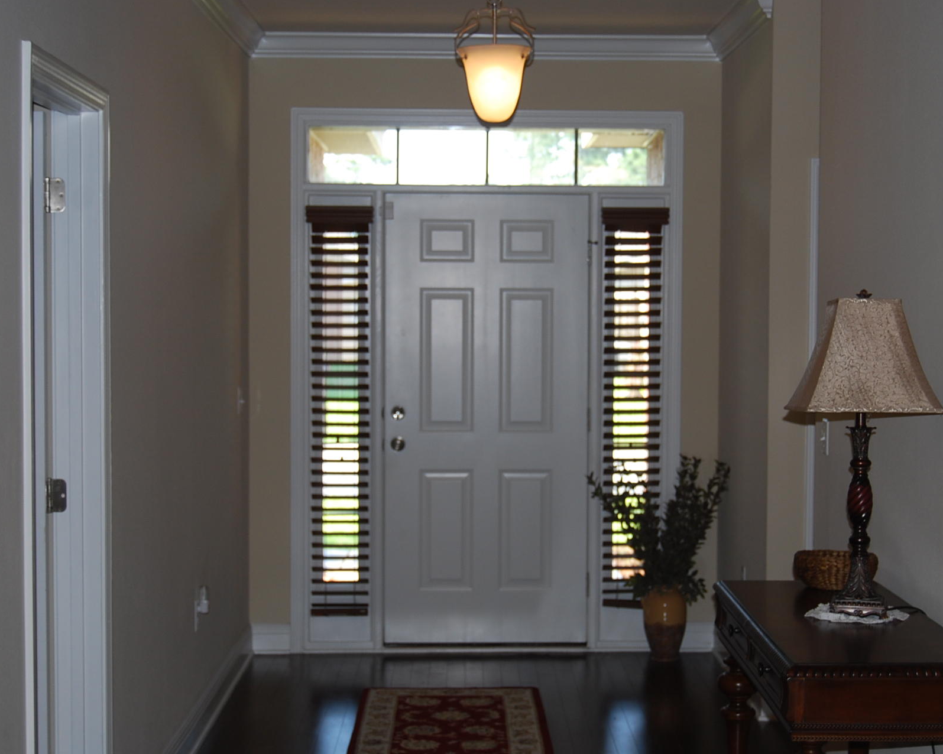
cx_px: 537
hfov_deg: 29.1
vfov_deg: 23.5
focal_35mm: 65
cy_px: 376
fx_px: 1814
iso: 200
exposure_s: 1/60
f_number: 5
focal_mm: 38
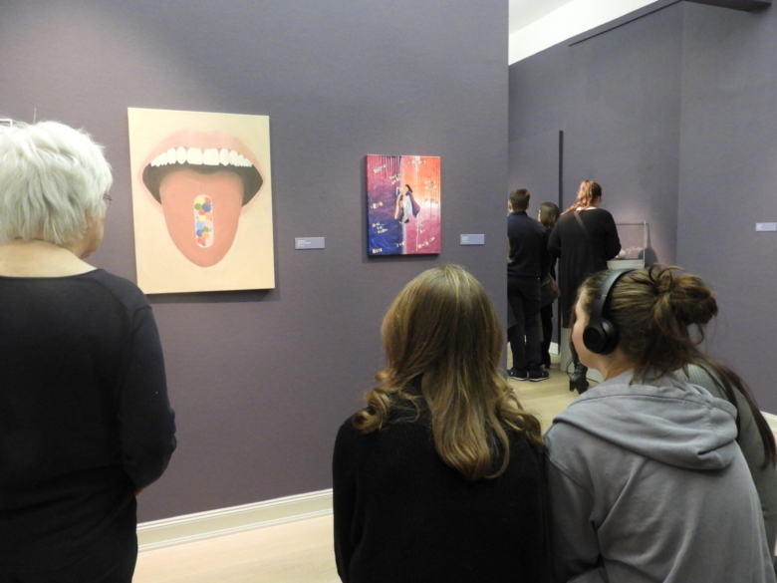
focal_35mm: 28
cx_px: 388
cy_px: 292
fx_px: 628
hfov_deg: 63.4
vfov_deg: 49.7
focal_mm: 5
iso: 1000
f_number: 3.5
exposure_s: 1/10
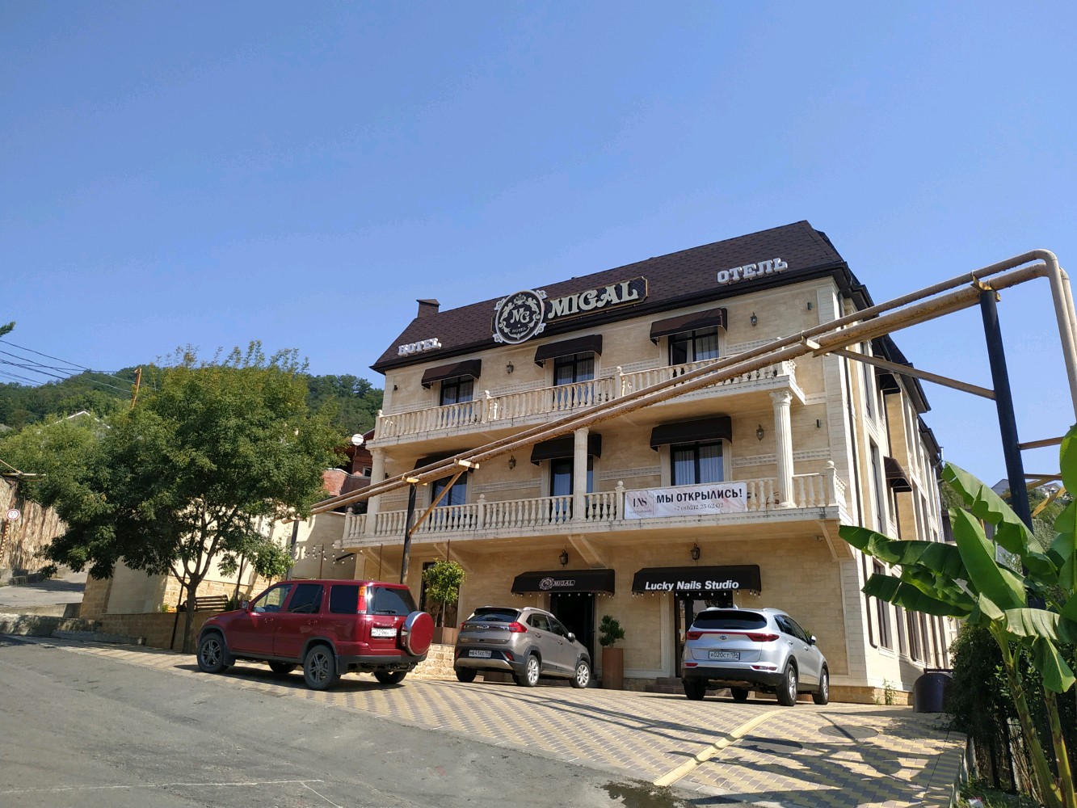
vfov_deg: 56.8
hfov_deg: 71.6
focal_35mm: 24
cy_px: 404
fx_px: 747
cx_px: 538
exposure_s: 1/1667
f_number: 1.9
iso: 100
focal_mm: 3.94
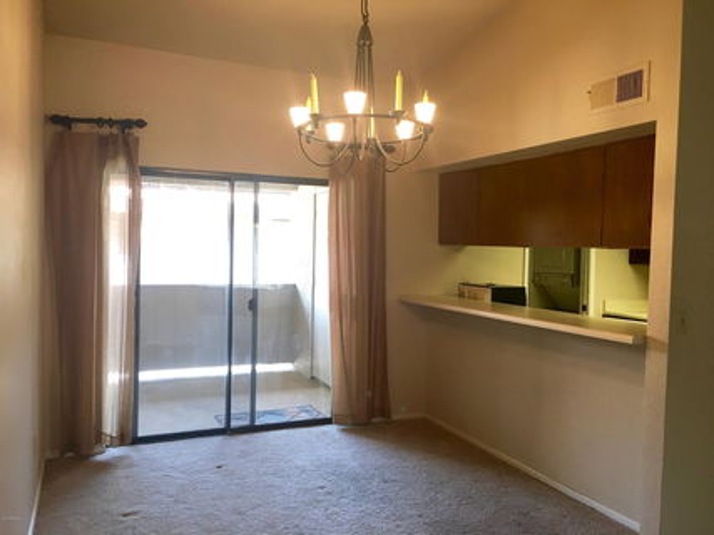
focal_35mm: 29
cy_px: 268
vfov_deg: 48.2
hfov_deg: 61.7
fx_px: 598
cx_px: 357
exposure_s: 1/15
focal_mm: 4.15
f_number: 2.2
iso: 25
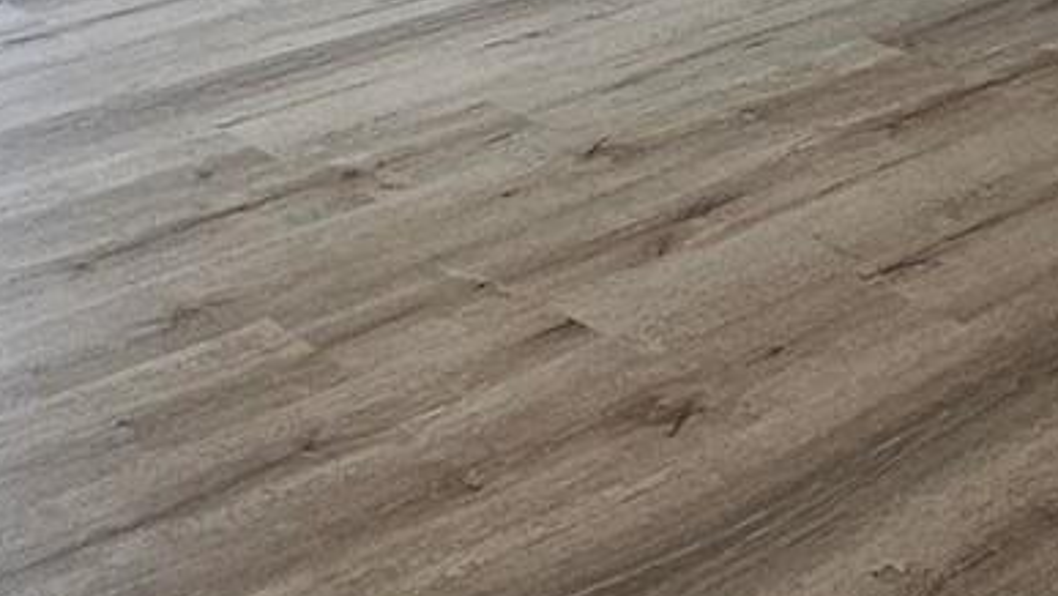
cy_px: -634
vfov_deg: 13.5
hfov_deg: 28.1
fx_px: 2105
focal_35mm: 75
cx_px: 637
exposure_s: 1/77.4
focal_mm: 2.2
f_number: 2.2
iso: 250
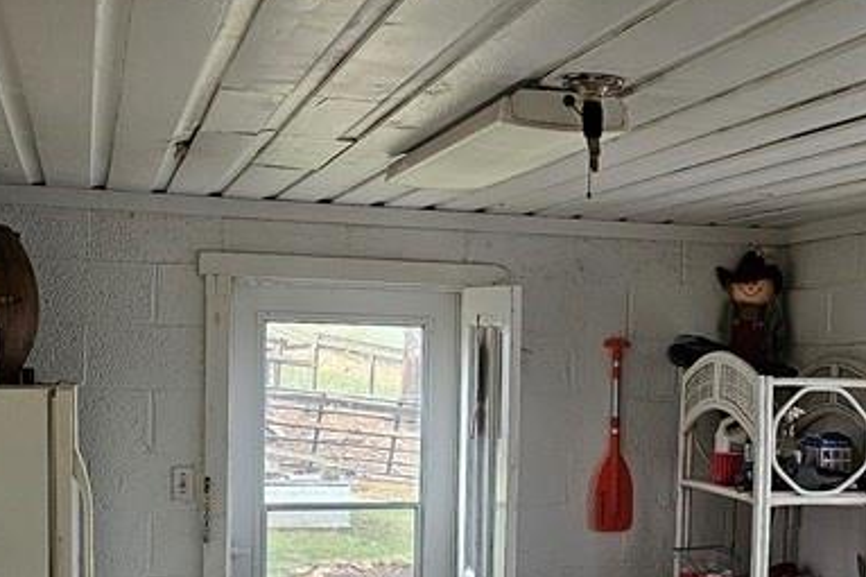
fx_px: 1539
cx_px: 692
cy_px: 403
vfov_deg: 21.1
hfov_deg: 30.7
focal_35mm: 64
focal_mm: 6.3
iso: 400
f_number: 1.7
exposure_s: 1/120
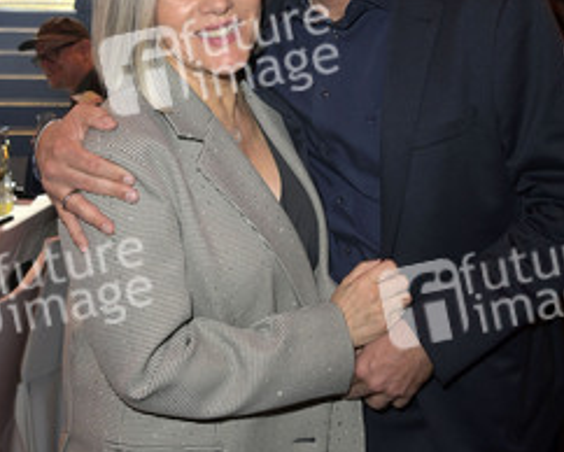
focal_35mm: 48
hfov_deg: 38.8
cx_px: 287
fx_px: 802
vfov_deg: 31.4
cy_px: 177
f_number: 5.6
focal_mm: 31
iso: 1600
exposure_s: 1/80
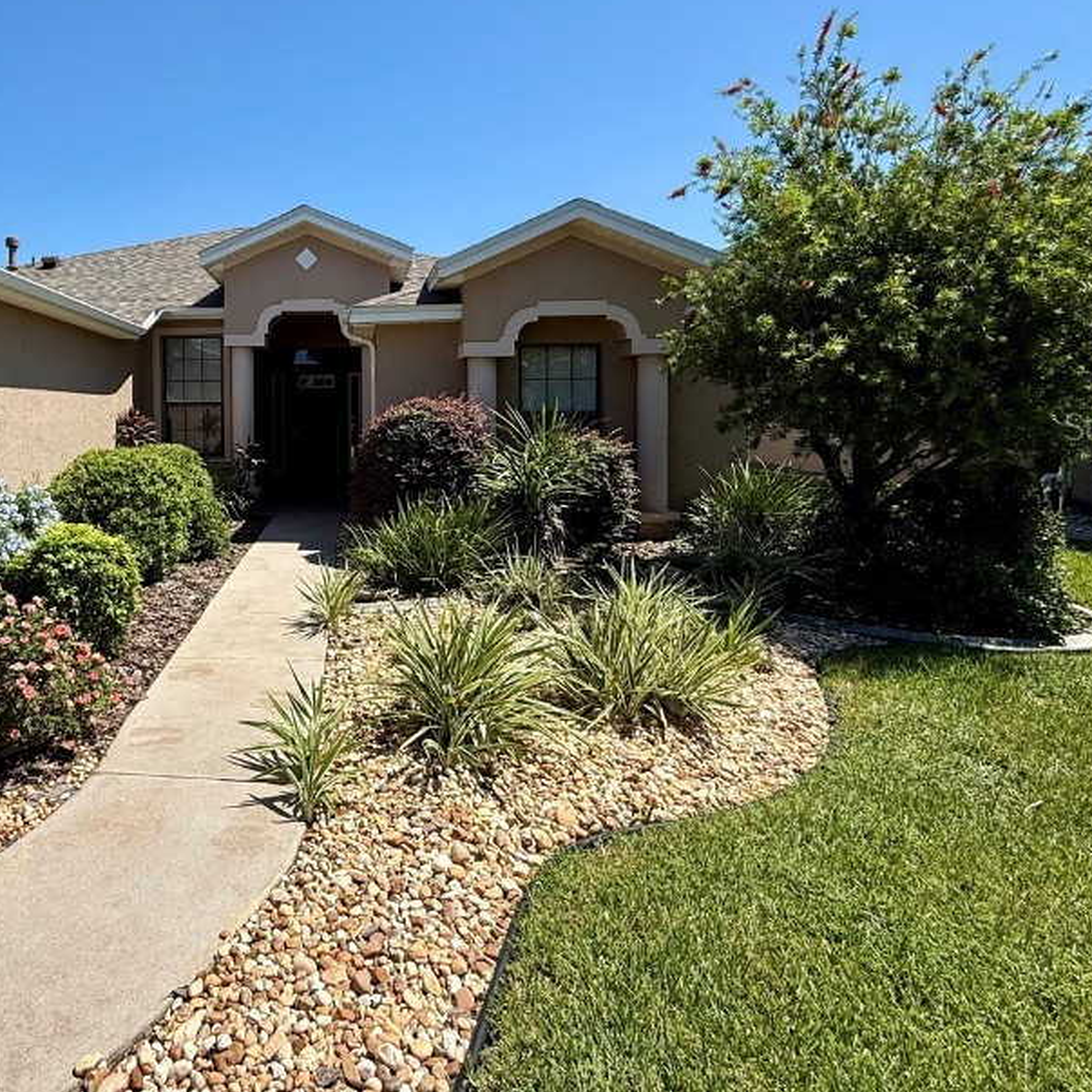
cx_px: 308
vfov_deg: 71.2
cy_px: 426
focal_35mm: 21
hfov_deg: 68.6
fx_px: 749
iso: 50
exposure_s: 1/1656
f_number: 2.2
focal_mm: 2.22
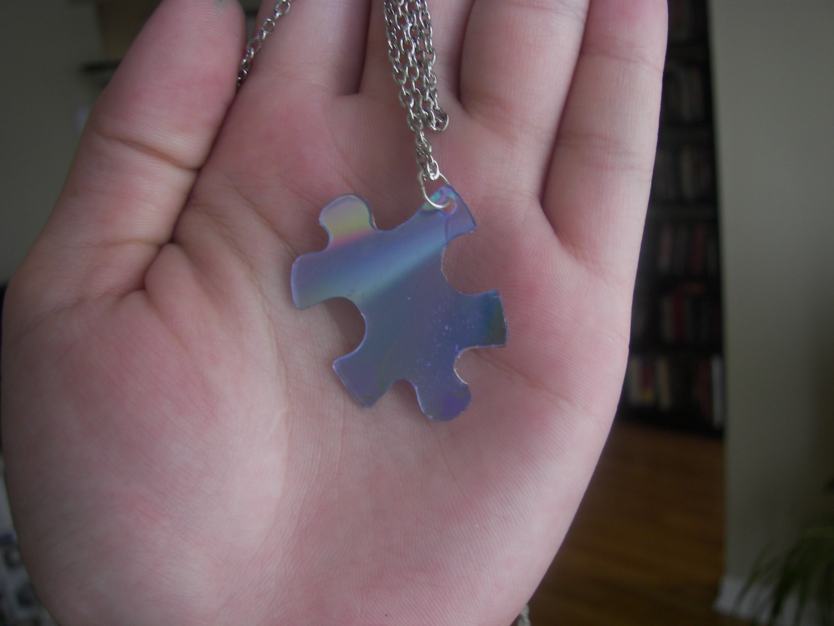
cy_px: 313
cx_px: 417
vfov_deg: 39.7
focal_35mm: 36
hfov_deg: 51.4
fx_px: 867
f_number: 2.8
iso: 64
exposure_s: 1/30
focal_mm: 6
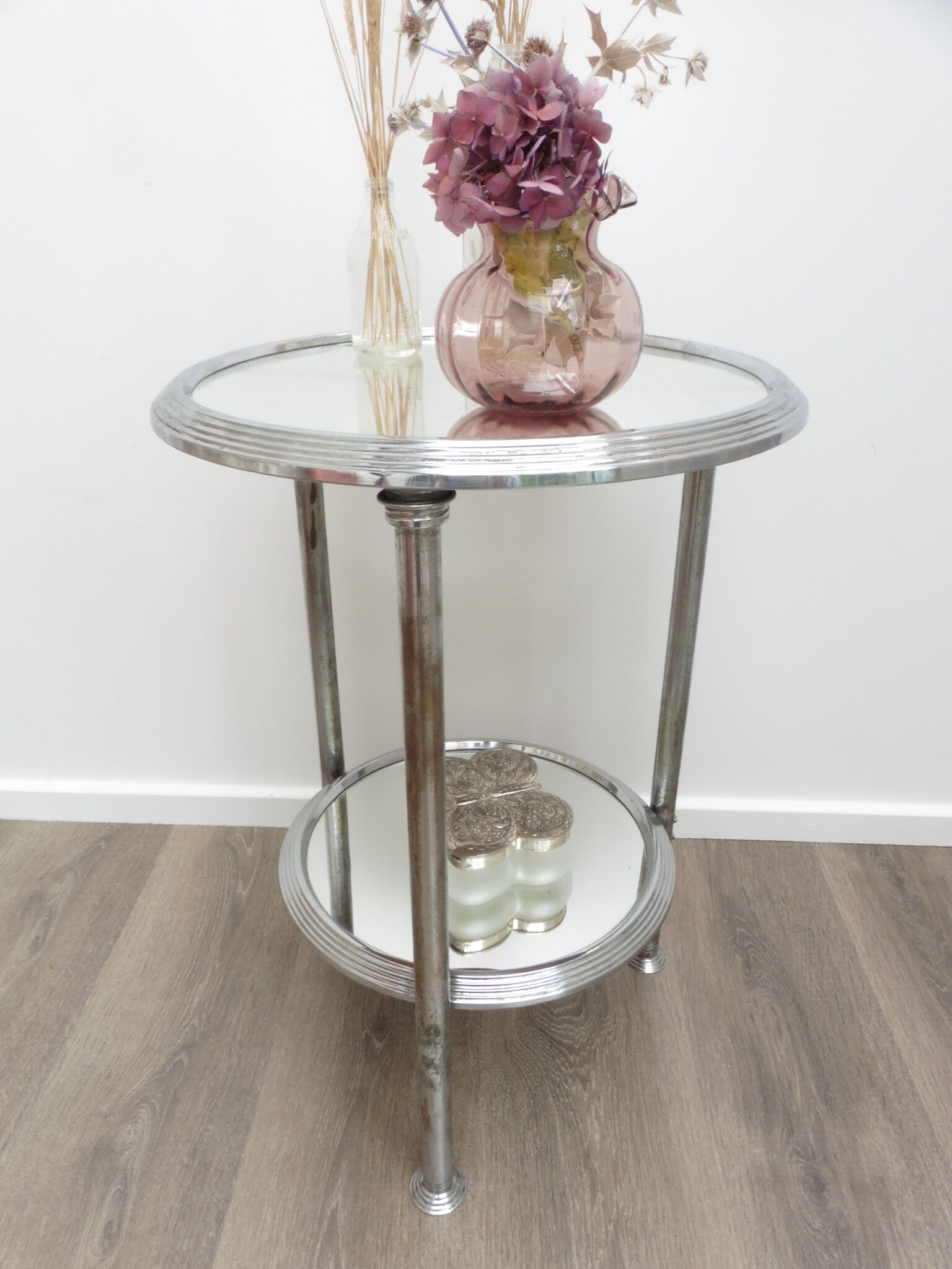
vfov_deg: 71.6
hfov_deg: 56.8
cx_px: 476
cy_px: 634
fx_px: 880
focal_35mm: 24
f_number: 7.1
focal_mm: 4.3
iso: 100
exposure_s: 1/20
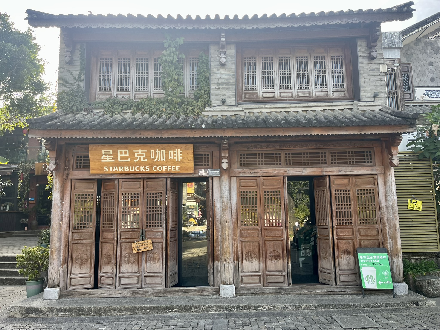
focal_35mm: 26
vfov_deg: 53.1
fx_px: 330
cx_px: 220
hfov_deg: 67.3
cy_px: 165
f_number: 1.6
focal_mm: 5.1
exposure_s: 1/294
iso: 50
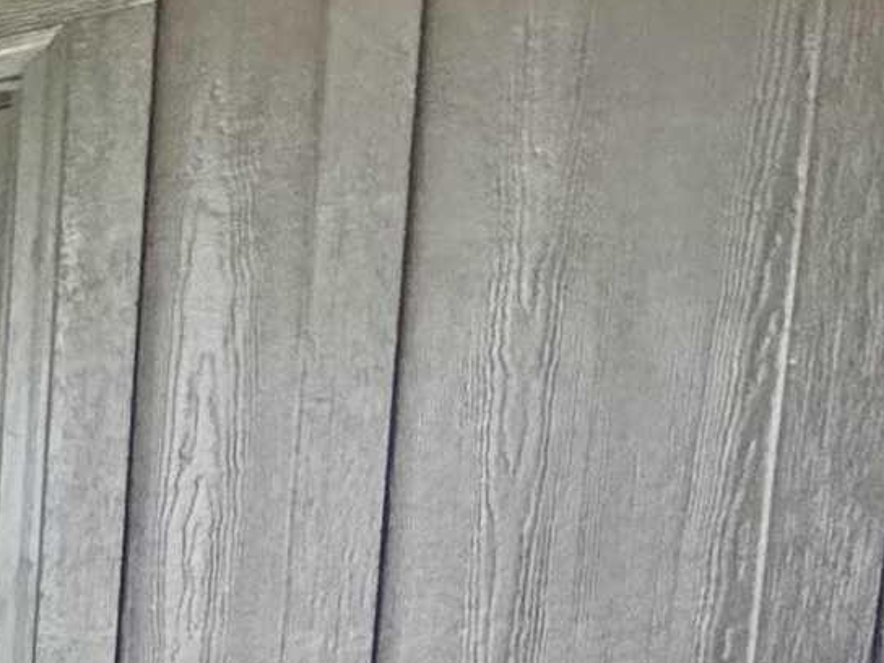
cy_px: 1102
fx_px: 2017
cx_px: -1363
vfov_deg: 16.4
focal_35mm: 79
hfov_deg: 14.0
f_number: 2.2
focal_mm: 2.22
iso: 320
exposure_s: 1/78
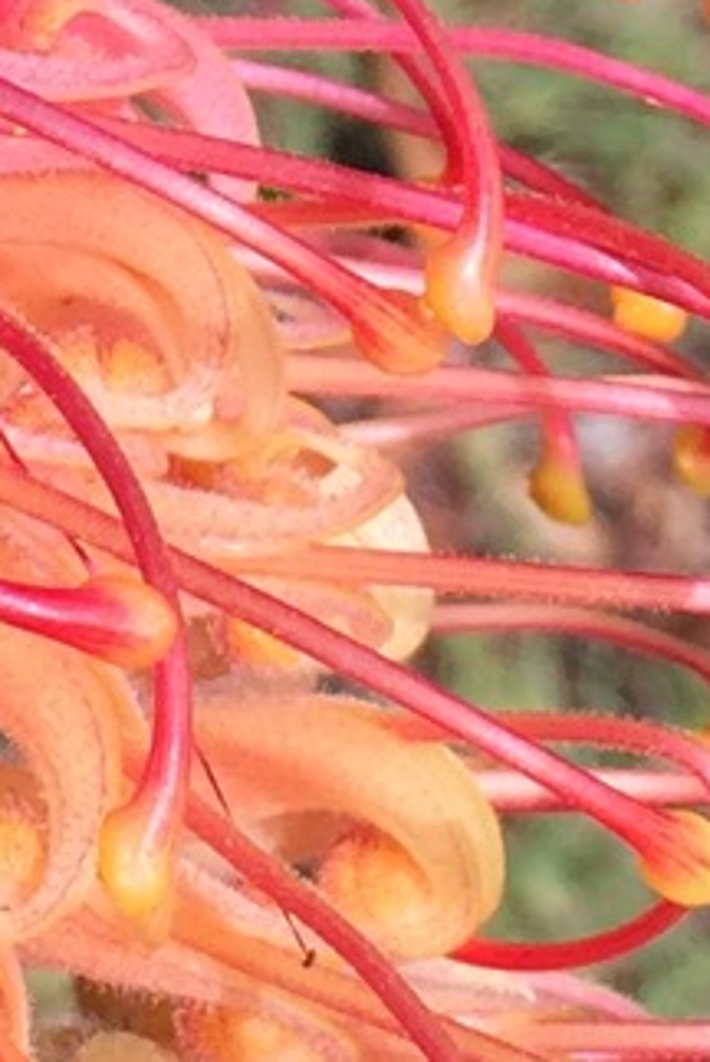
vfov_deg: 10.4
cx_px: 141
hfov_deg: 7.2
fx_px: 5638
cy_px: -589
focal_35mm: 191
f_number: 2.2
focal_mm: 4.15
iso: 32
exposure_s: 1/1041
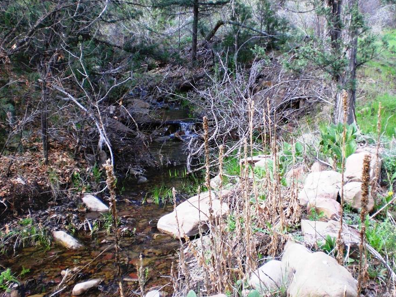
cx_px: 230
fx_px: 526
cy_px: 133
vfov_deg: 31.5
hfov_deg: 41.1
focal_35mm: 46
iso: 100
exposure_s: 1/80
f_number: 3.1
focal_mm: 6.3
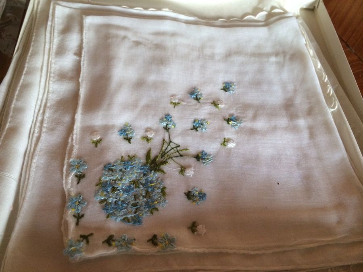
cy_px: 136
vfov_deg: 46.8
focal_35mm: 30
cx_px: 182
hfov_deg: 60.0
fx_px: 315
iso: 160
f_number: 2.2
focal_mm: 4.12
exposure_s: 1/30
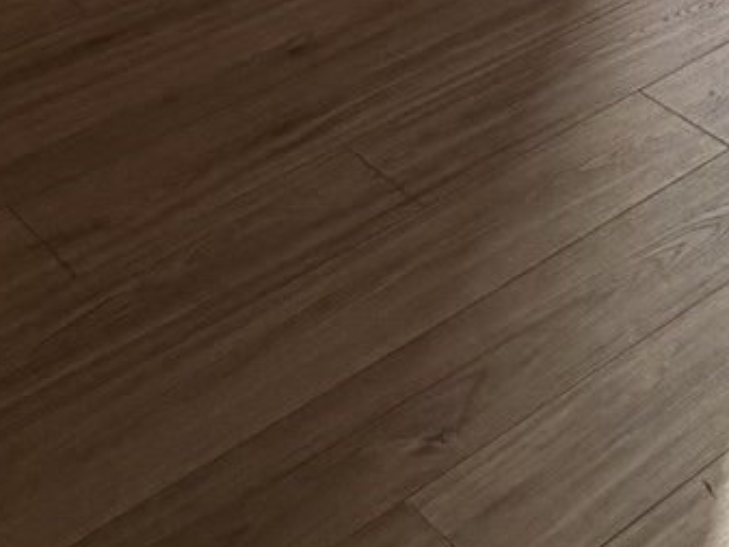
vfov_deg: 13.1
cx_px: 1356
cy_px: -763
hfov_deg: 17.8
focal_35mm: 85
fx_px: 1791
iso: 32
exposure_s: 1/770
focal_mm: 2.22
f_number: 2.2
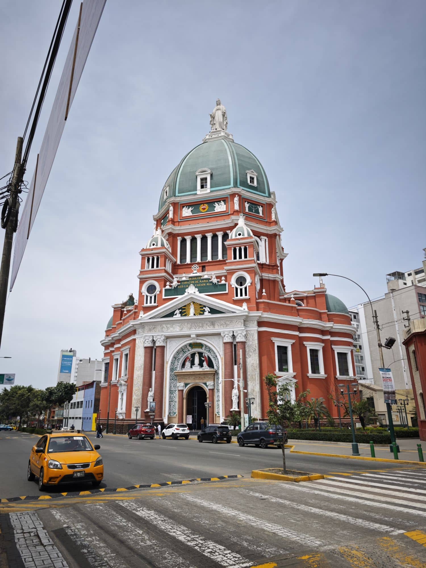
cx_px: 213
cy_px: 284
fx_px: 377
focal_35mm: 23
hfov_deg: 58.9
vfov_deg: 73.9
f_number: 2
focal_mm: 8.72
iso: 50
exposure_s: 1/1301
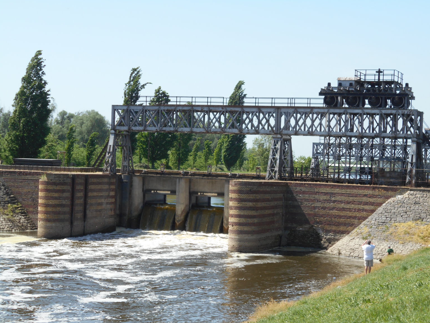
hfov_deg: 24.7
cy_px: 166
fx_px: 981
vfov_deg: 18.7
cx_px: 222
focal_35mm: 79
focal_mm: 13.5
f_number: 5.8
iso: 80
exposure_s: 1/320
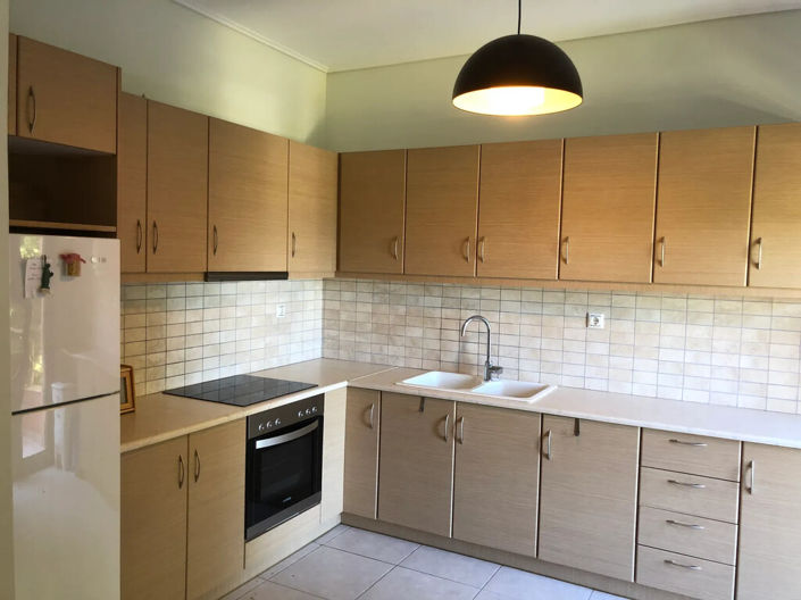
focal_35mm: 28
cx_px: 400
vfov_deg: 49.7
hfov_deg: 63.5
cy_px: 300
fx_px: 648
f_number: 1.8
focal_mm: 4
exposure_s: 1/17
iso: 40
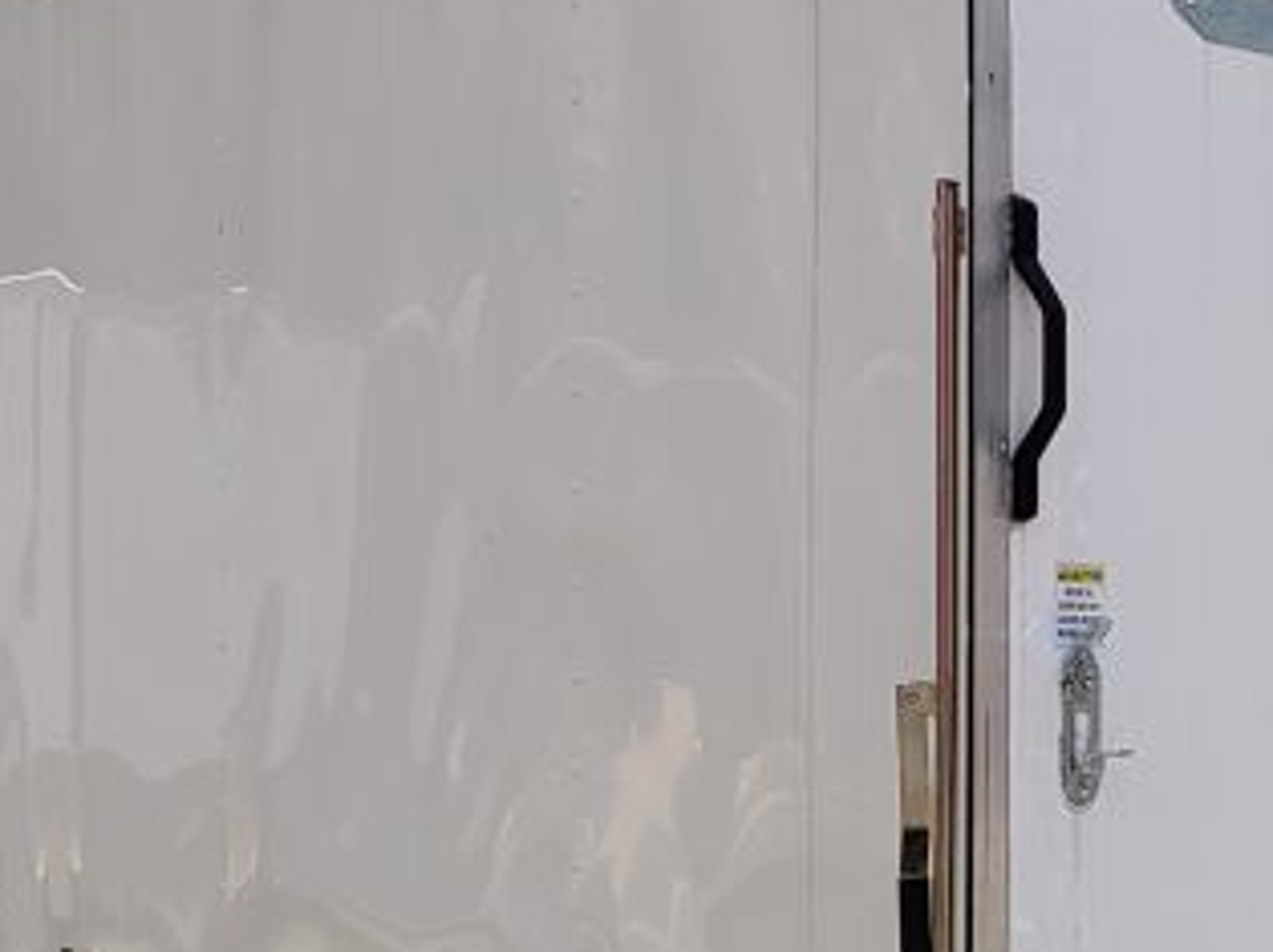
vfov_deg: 12.6
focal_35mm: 116
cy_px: 1001
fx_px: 4263
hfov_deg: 16.0
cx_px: 1723
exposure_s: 1/740
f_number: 2.4
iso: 50
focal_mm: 4.3
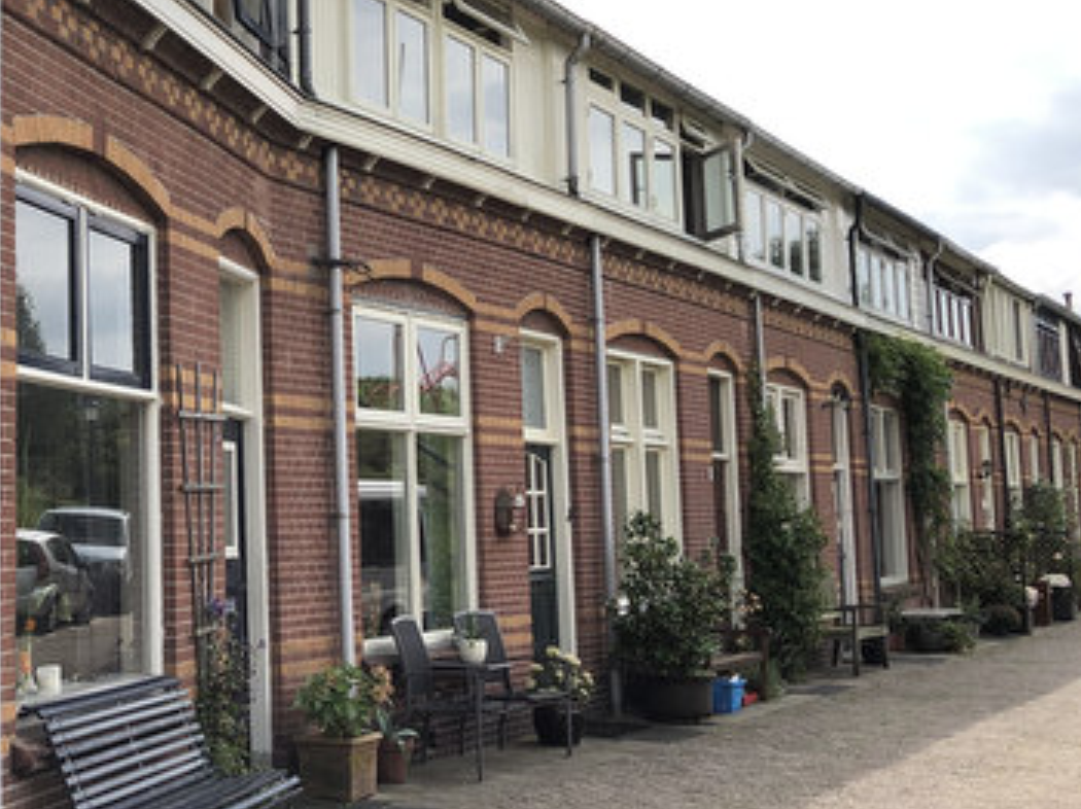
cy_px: 333
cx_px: 108
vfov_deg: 26.0
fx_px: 1748
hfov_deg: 32.6
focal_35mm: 56
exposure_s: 1/1312
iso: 20
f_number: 1.8
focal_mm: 3.99
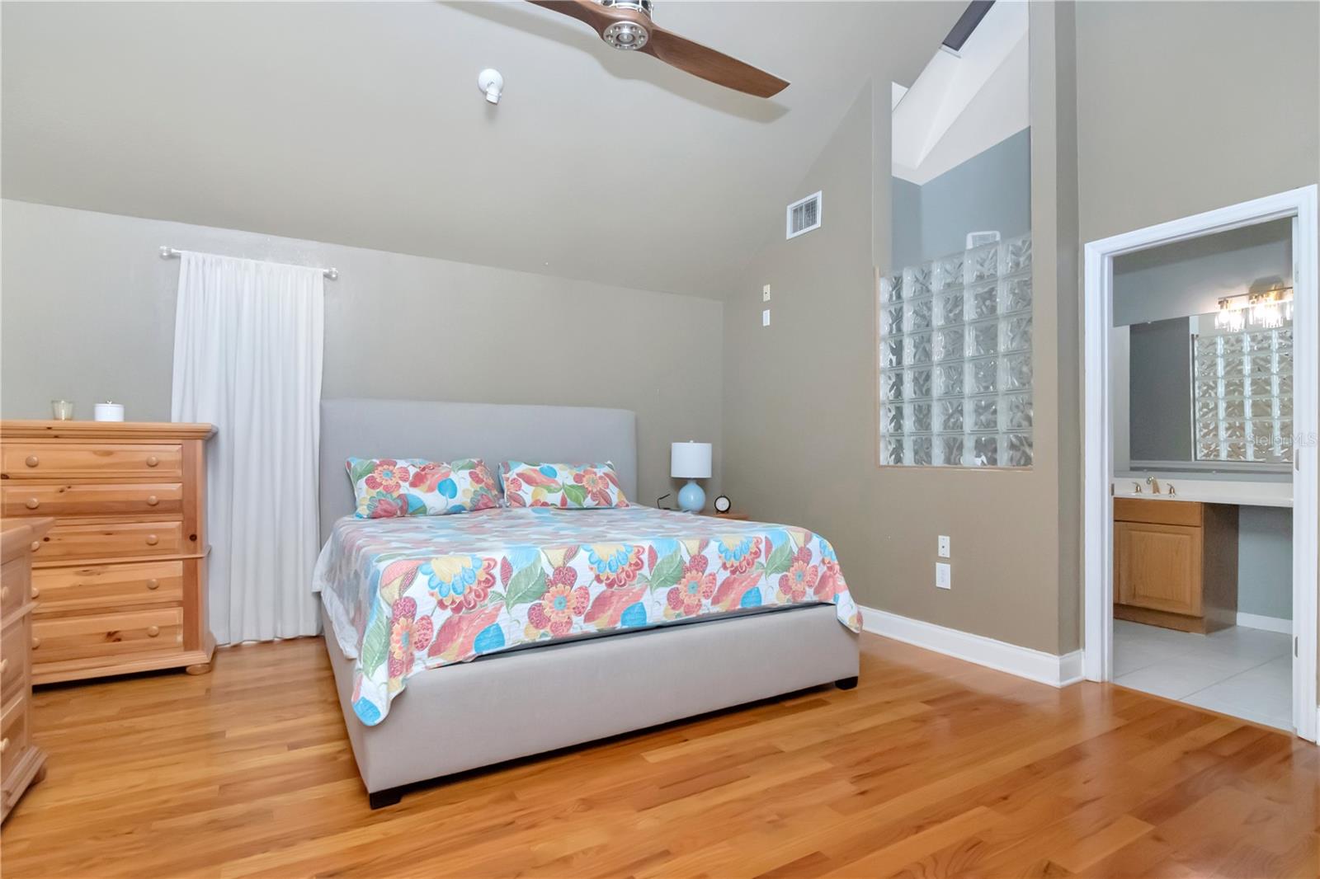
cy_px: 440
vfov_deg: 72.0
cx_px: 660
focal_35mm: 16
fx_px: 605
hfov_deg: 95.0
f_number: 8
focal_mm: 11
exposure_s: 1/200
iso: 2000
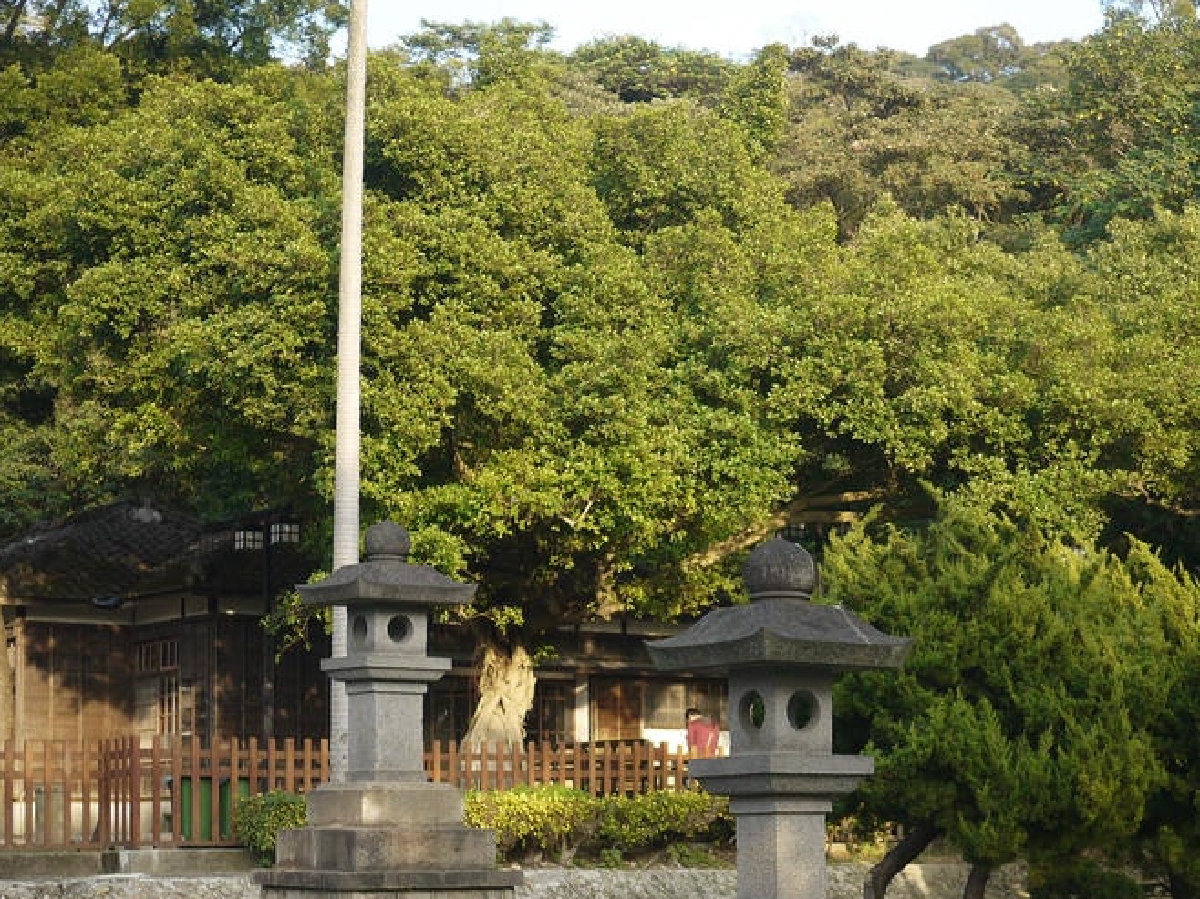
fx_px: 2530
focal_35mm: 73
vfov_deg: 19.9
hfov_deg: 26.6
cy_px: 718
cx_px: 781
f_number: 1.8
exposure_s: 1/1000
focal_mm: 20
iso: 160
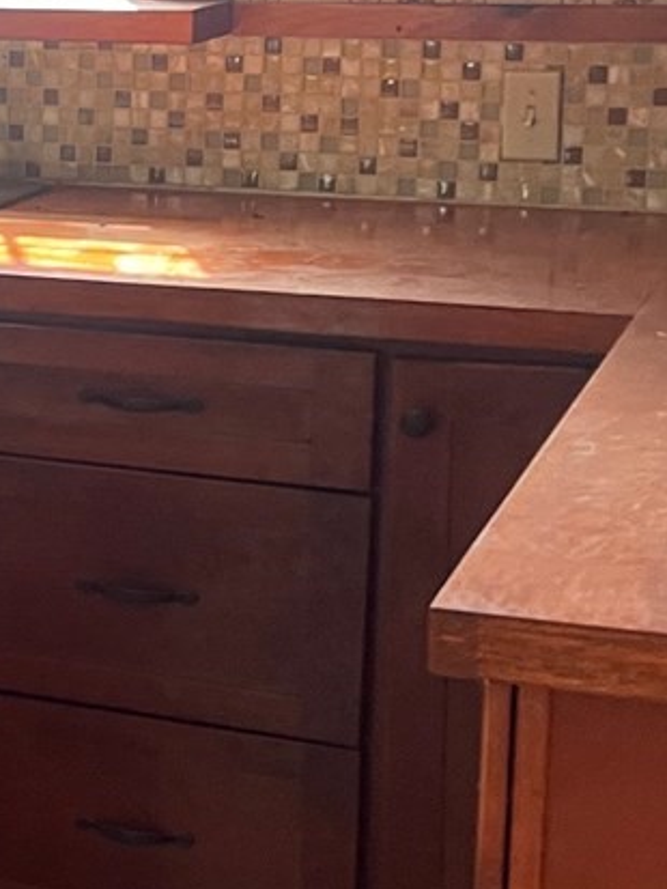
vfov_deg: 21.0
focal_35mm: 93
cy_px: 349
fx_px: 2388
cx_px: -293
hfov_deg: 14.9
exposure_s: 1/95
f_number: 1.6
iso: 125
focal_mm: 5.1
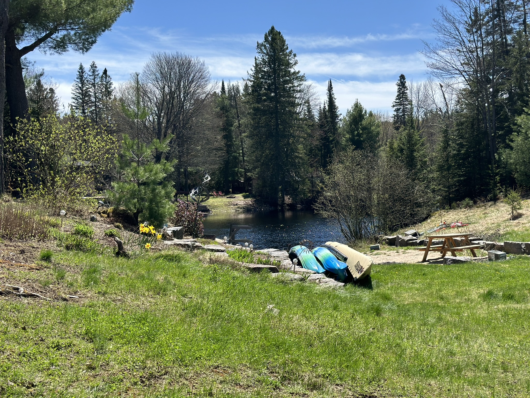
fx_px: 735
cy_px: 199
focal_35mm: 48
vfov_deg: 30.3
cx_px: 265
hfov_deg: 39.7
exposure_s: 1/3597
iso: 100
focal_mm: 6.86
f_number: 1.78
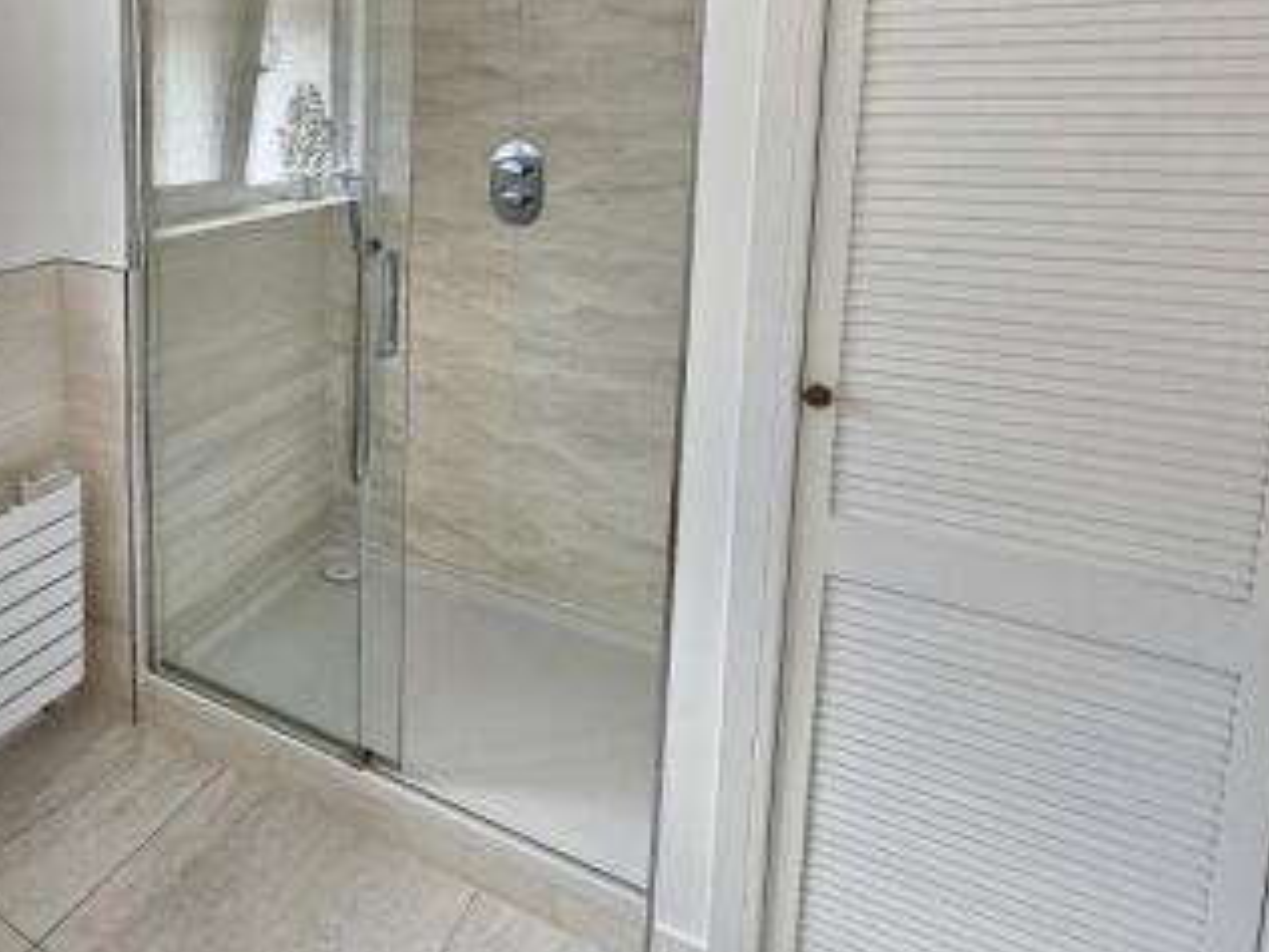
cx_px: 243
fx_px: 880
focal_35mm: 24
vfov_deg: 53.9
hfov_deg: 64.8
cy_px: 223
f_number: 2.2
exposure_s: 1/50
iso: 125
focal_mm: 2.2
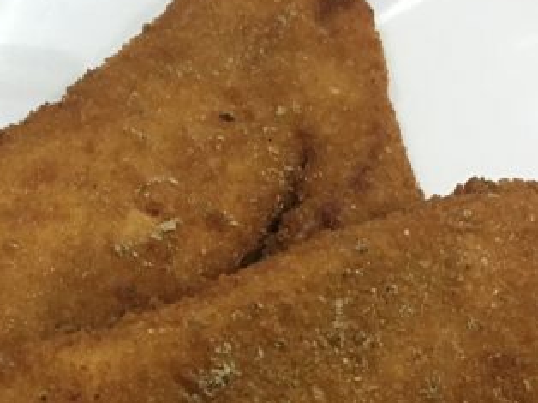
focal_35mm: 74
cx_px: 137
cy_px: 379
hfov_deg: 26.0
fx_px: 1149
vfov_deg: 19.4
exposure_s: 1/20
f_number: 2.2
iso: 200
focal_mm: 4.15
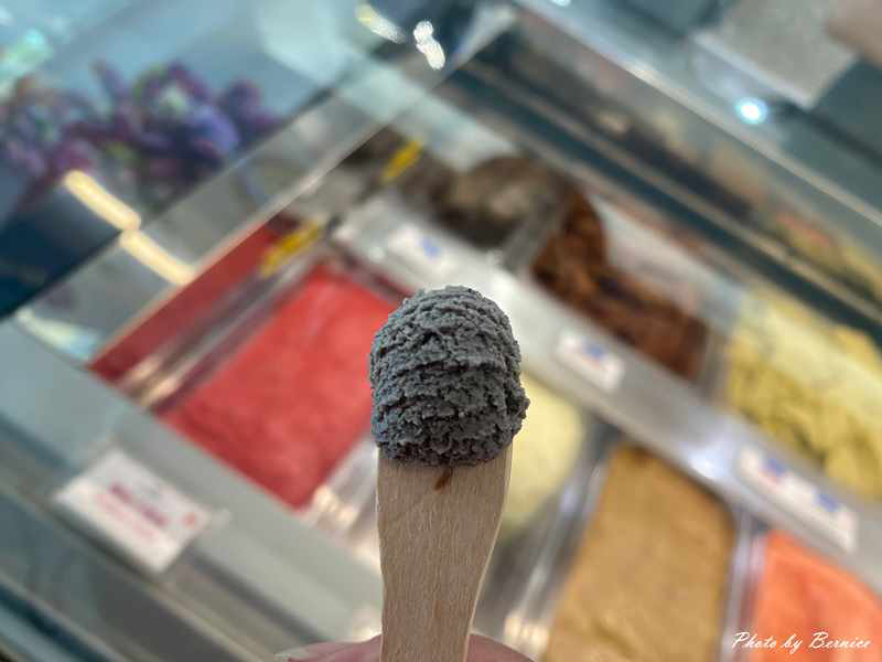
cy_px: 331
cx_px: 441
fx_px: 637
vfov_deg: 54.9
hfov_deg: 69.4
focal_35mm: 25
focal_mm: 4.25
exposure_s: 1/120
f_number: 1.8
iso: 125
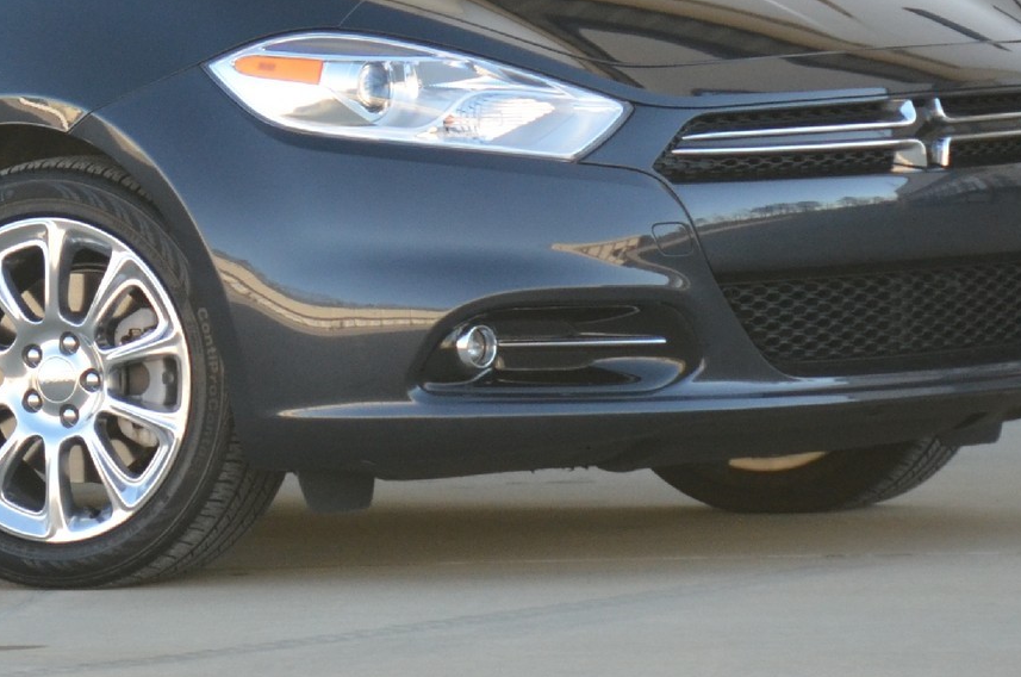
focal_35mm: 459
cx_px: -181
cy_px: -69
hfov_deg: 4.5
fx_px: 13006
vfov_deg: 3.0
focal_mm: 105
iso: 800
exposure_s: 1/500
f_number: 5.3
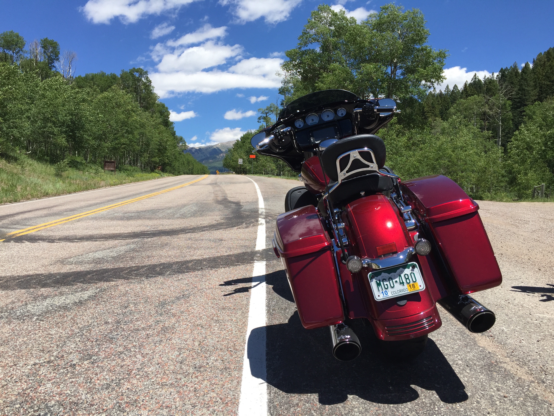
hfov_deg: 61.7
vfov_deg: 48.2
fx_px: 464
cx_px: 277
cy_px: 208
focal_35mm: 29
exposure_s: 1/1721
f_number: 2.2
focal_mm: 4.15
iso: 32
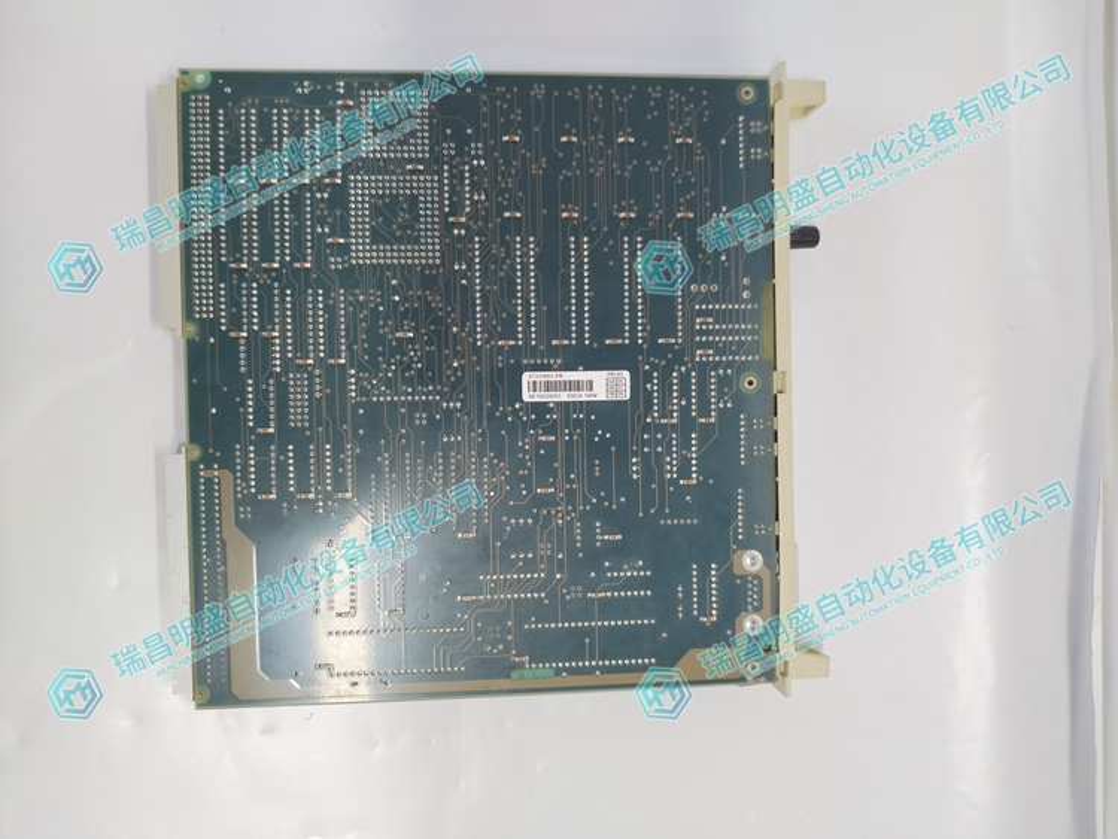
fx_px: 840
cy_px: 420
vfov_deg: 53.1
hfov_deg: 67.3
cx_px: 559
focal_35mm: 26
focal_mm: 4.75
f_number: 1.8
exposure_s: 1/33.3
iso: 200
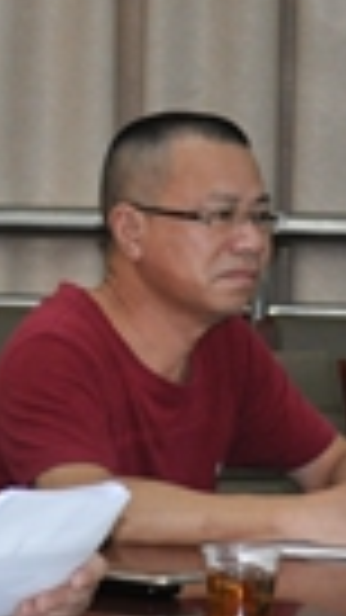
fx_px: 2921
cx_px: -445
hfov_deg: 6.5
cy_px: 304
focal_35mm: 179
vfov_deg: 12.0
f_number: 4
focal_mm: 26
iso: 800
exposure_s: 1/60
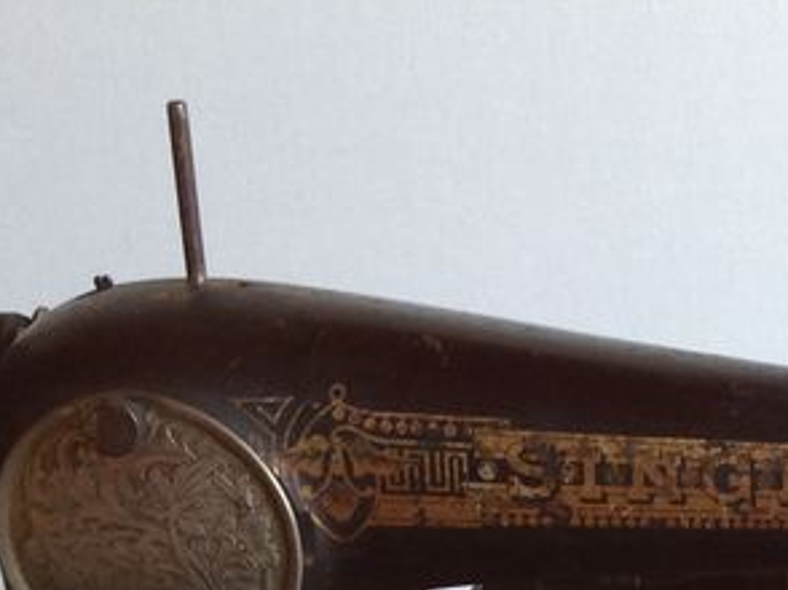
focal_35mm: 119
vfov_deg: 12.0
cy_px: 801
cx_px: 1029
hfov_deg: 15.7
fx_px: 2707
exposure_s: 1/24
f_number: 2.4
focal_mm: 4.28
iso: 50
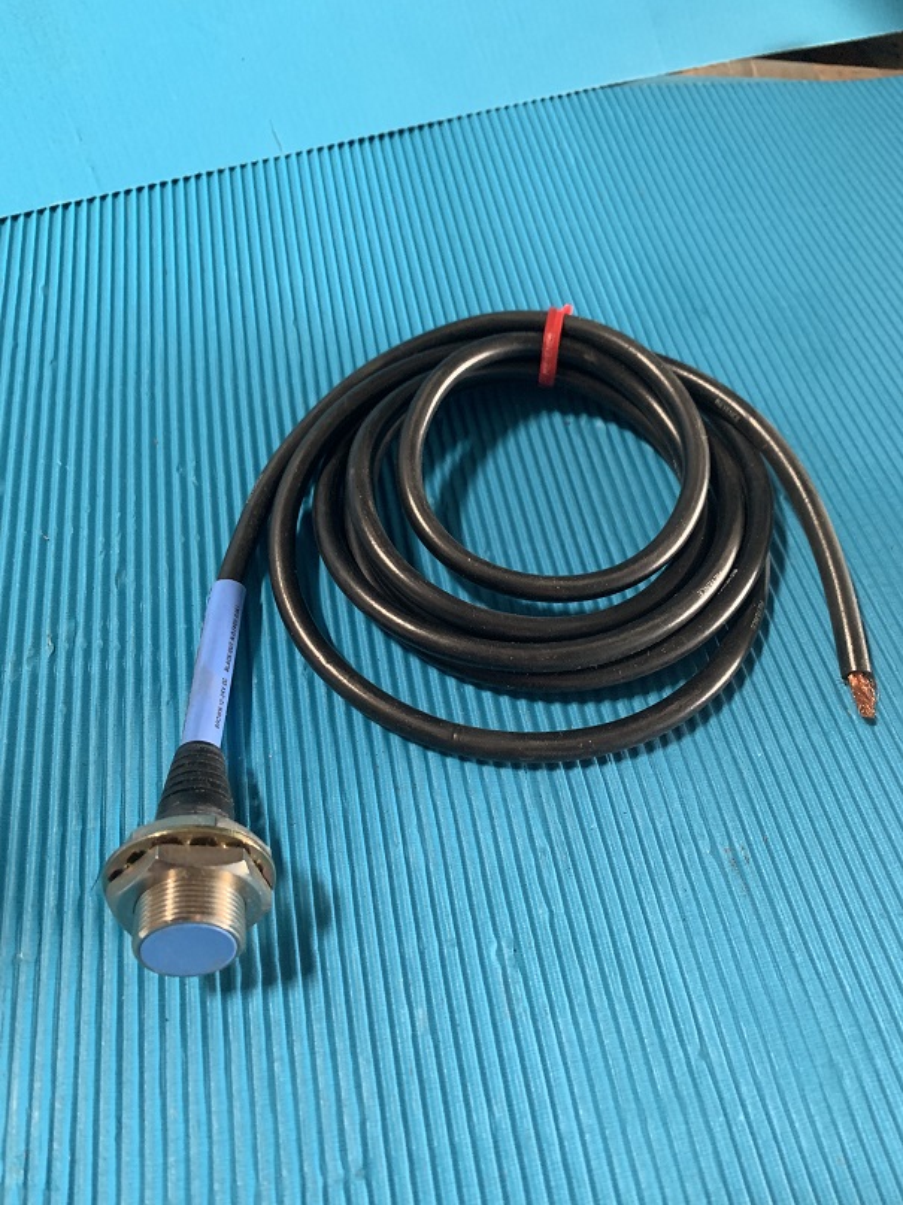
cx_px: 452
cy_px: 602
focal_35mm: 26
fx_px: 905
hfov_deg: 53.1
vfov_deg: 67.3
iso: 400
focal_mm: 4.25
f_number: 1.8
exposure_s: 1/58
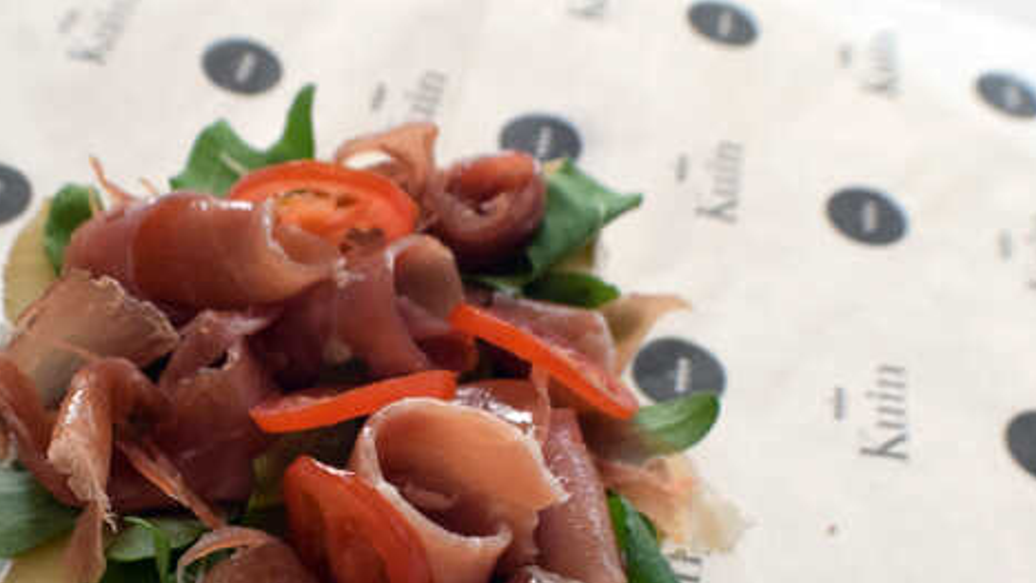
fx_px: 1704
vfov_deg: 19.0
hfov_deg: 33.7
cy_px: 548
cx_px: 390
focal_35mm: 62
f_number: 7.1
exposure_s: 1/60
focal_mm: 24
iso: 1600
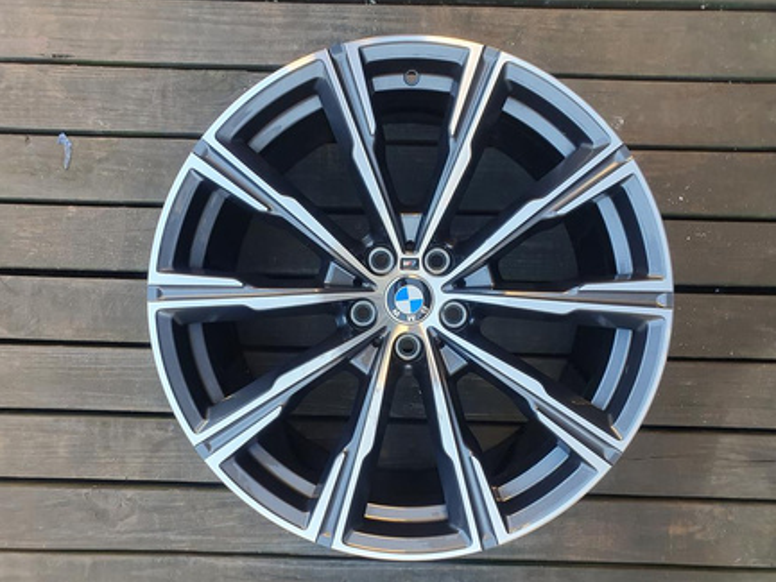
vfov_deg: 51.4
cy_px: 297
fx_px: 605
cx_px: 400
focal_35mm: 27
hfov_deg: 65.3
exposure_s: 1/120
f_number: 2.4
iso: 80
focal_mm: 4.32
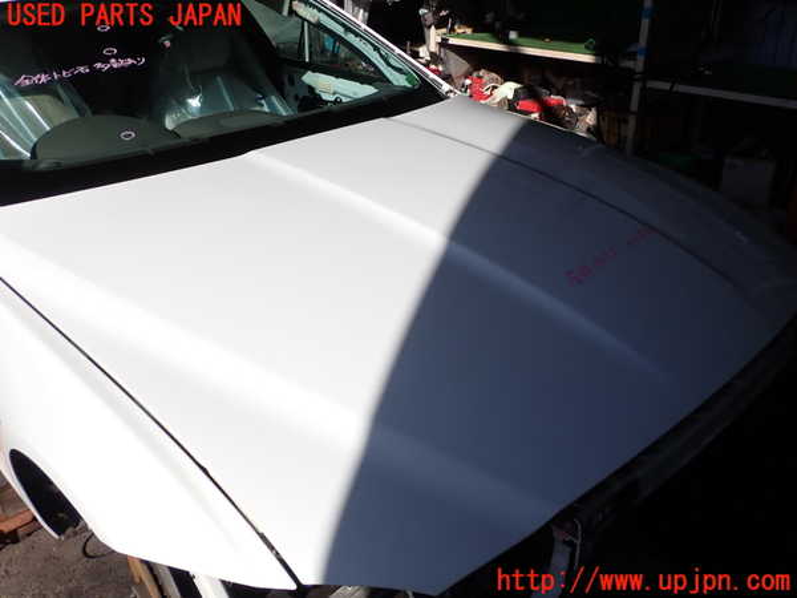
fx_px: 691
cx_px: 398
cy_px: 299
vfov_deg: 46.8
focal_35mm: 30
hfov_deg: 60.0
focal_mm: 5.4
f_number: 9
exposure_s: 1/200
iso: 100
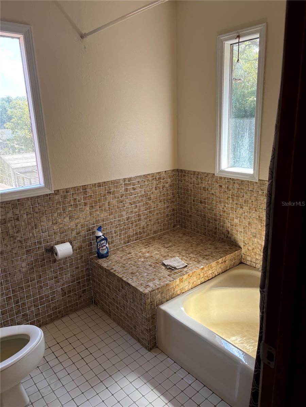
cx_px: 153
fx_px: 306
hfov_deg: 53.1
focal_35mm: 26
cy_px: 204
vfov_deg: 67.3
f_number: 1.6
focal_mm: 5.96
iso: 64
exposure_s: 1/121
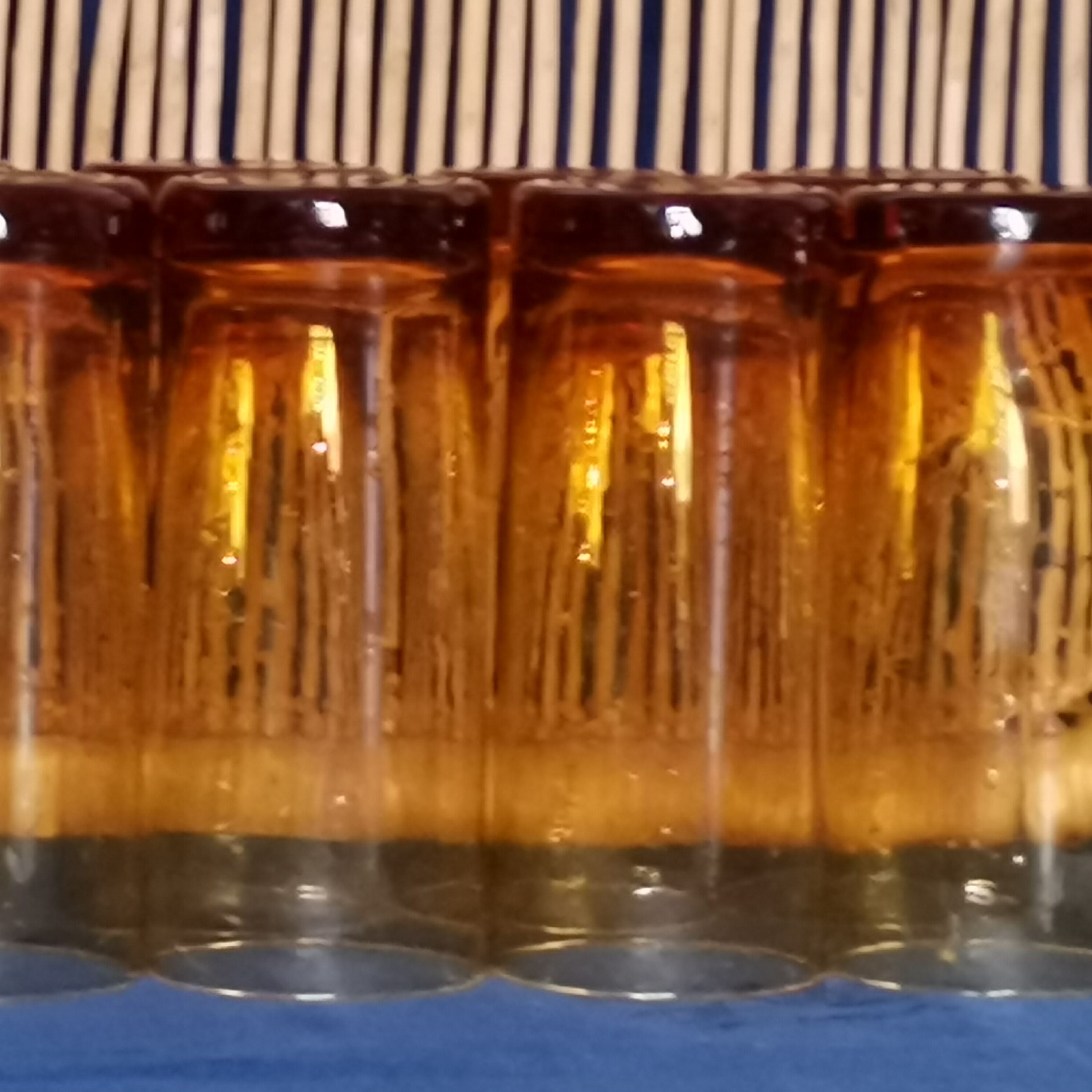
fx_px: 6246
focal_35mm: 175
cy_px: 547
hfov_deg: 10.0
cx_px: 431
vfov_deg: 10.0
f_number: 1.8
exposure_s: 1/25.7
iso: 500
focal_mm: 4.75
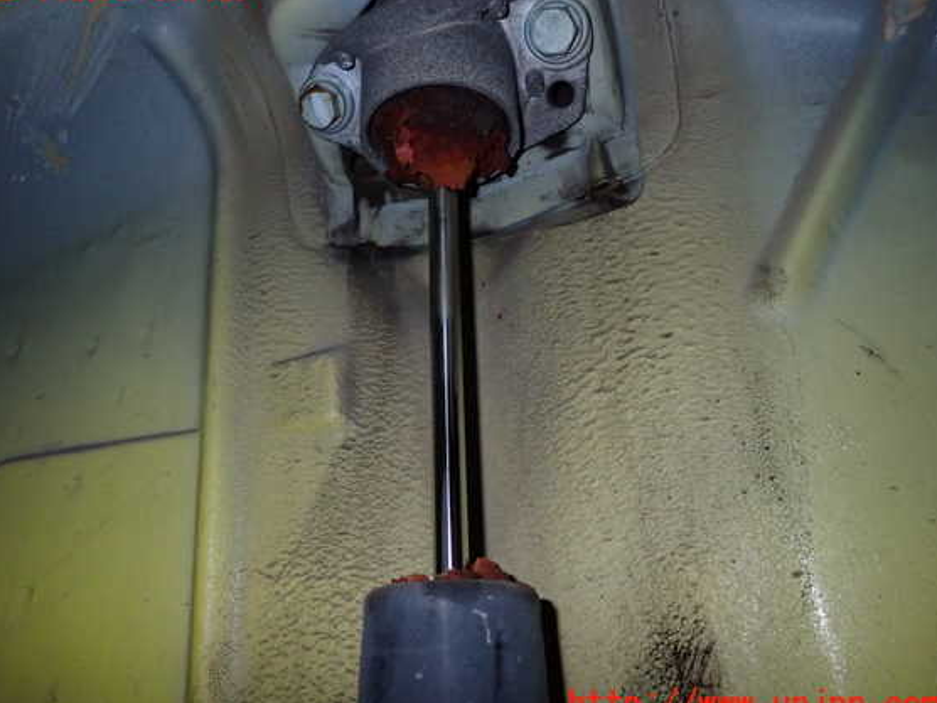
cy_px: 347
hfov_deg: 65.3
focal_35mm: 27
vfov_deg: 51.4
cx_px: 443
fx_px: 731
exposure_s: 1/100
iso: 400
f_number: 5.6
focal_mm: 4.5
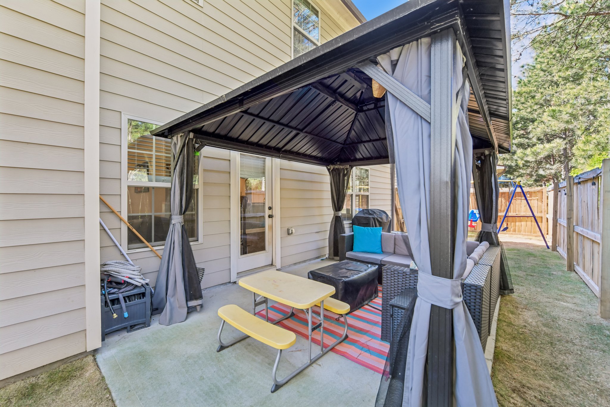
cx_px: 305
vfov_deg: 81.2
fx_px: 237
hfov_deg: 104.3
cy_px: 204
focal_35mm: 14
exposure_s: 1/30
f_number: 8
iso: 400
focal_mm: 14
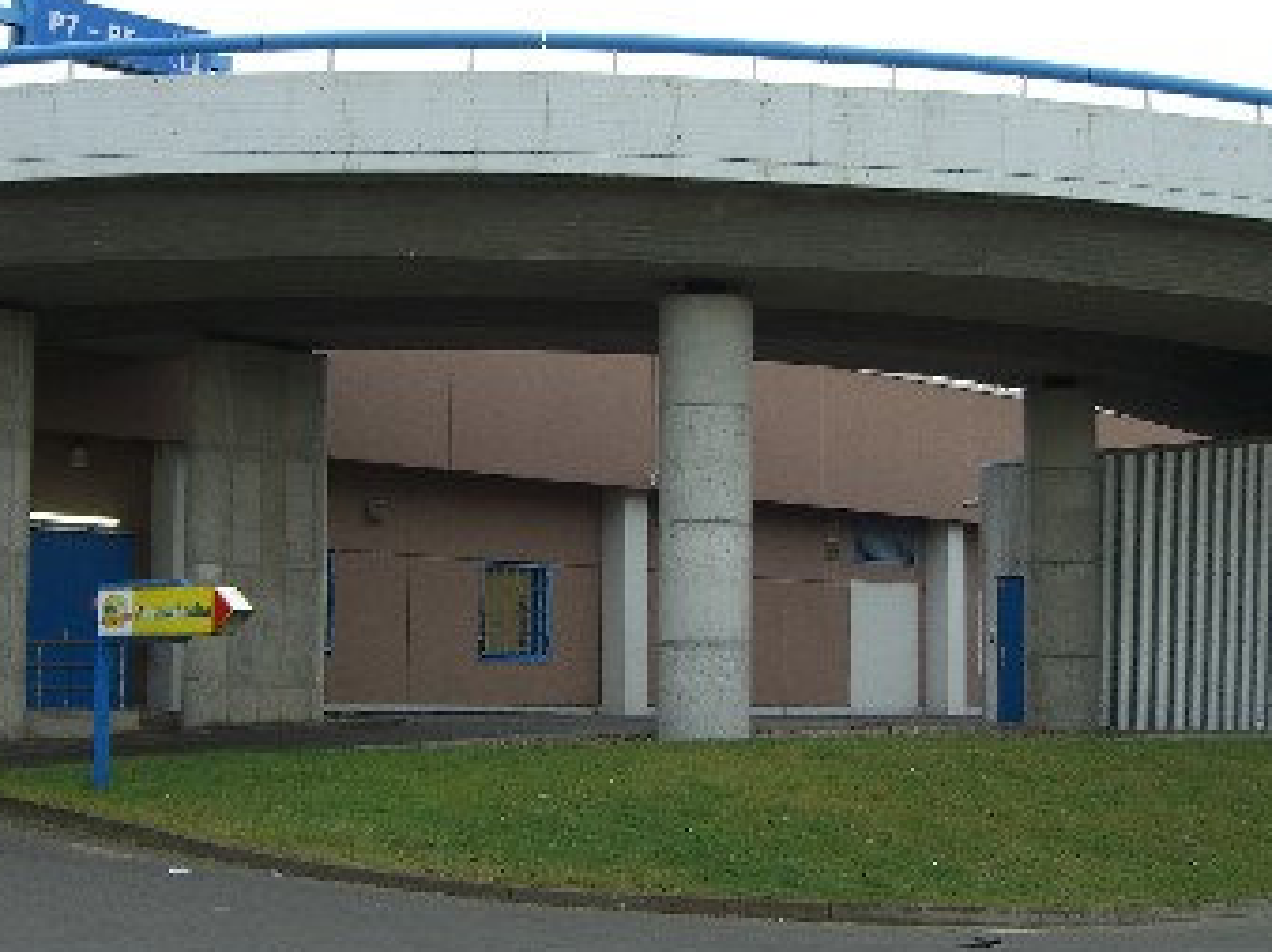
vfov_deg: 21.3
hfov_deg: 28.2
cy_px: 482
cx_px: 647
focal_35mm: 69
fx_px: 2534
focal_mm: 7.9
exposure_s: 1/100
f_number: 2.8
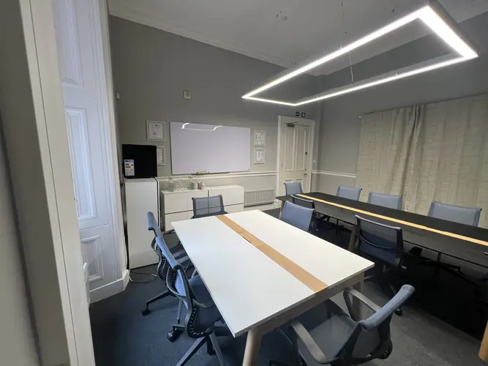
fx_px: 183
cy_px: 183
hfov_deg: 106.2
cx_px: 244
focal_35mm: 13
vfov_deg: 89.9
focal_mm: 1.57
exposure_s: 1/100
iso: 100
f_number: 1.8
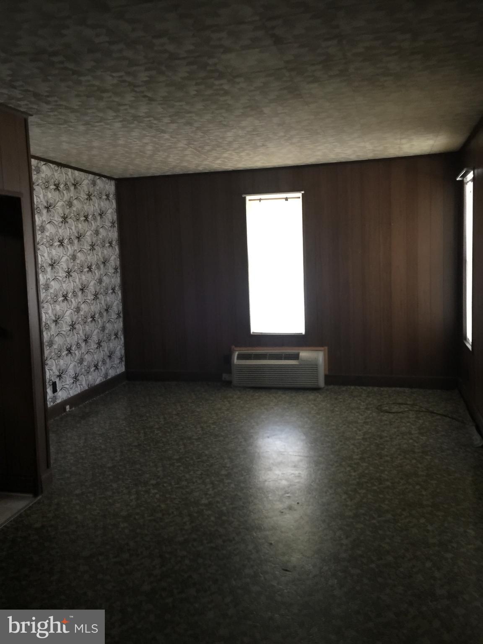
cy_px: 322
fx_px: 540
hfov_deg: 48.2
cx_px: 242
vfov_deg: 61.7
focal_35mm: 29
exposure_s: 1/8
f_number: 2.2
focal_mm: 4.15
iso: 125
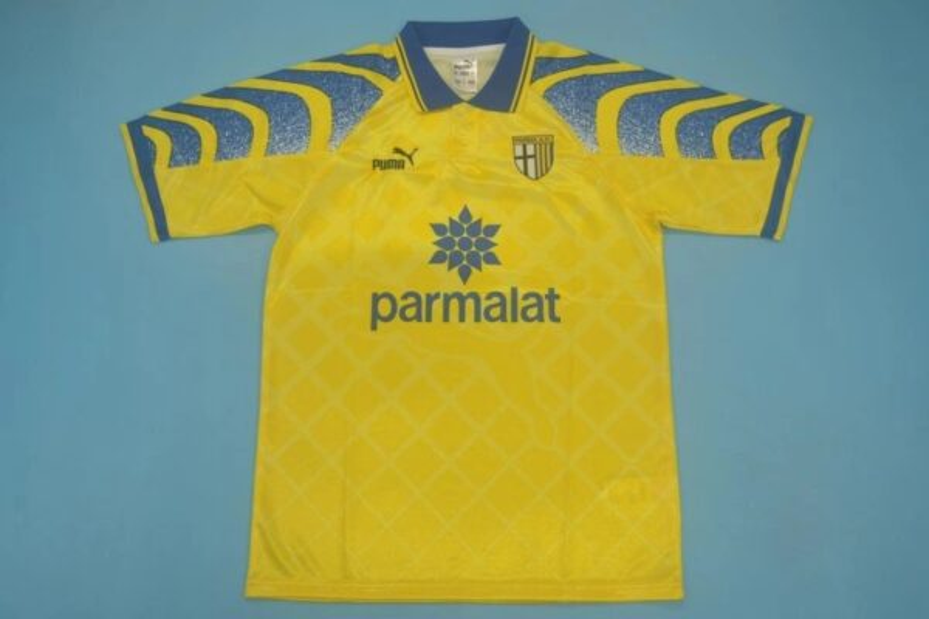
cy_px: 310
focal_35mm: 36
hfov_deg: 53.1
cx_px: 464
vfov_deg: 36.9
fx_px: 929
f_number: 4
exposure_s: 1/160
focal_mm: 24
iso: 200
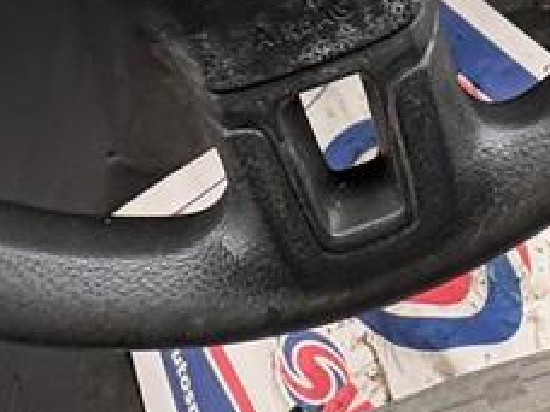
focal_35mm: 55
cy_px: -323
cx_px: 323
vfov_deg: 19.8
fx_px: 874
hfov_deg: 34.8
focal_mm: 2.22
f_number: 2.2
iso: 200
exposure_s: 1/99
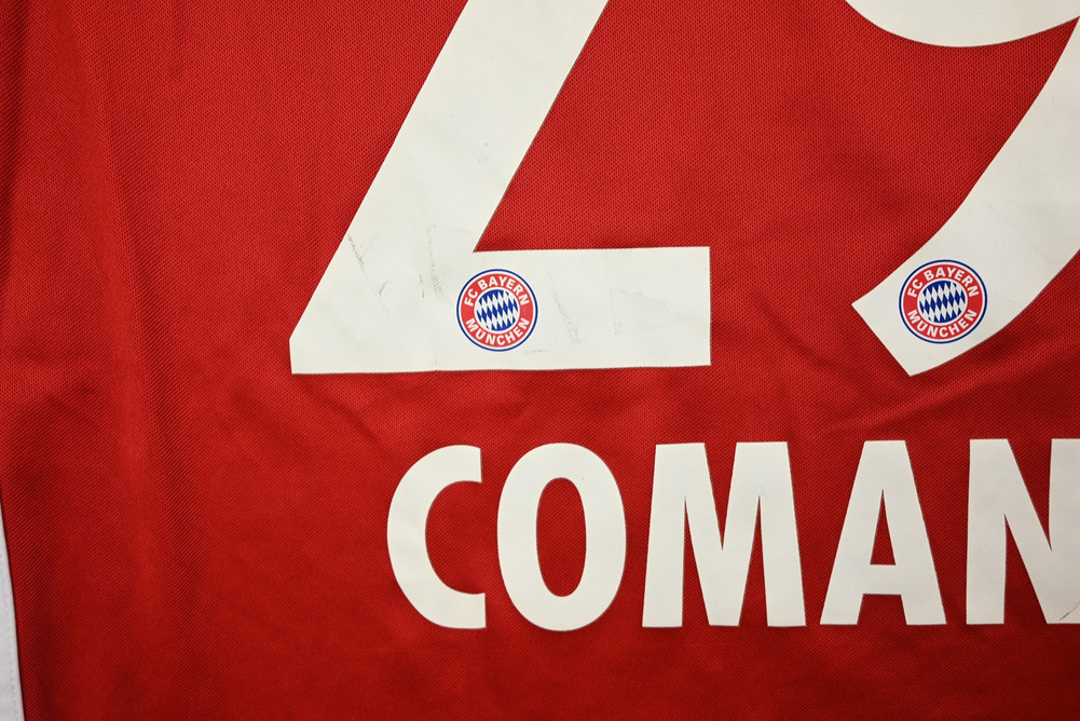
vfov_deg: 40.0
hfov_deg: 57.2
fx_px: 990
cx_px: 540
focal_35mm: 33
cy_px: 360
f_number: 4.8
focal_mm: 33
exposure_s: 1/125
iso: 200
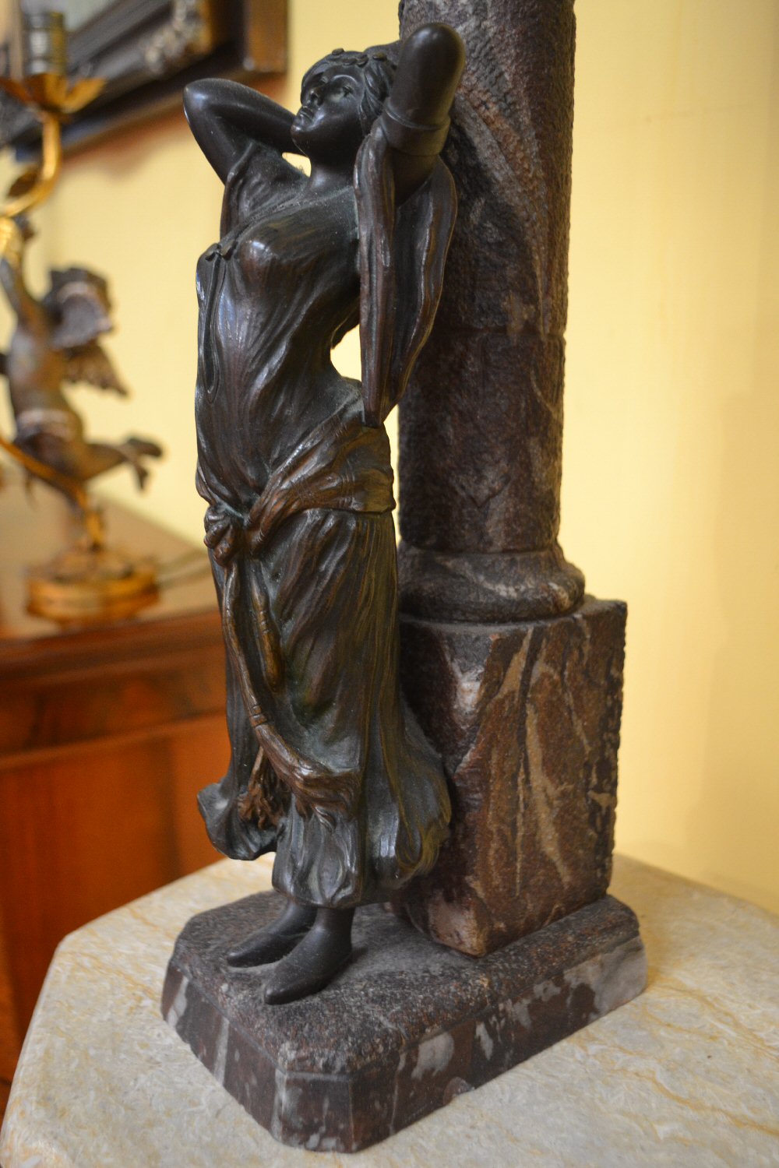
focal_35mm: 33
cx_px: 390
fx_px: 1071
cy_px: 584
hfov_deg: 40.0
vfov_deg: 57.2
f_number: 4
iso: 900
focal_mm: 22
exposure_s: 1/60
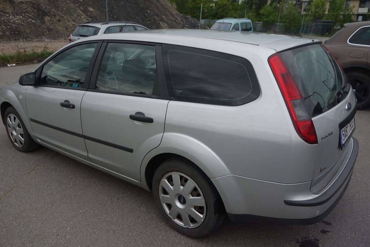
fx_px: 288
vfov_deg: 46.4
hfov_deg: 65.5
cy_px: 124
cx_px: 185
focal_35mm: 28
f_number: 4
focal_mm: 10.4
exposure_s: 1/640
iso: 125
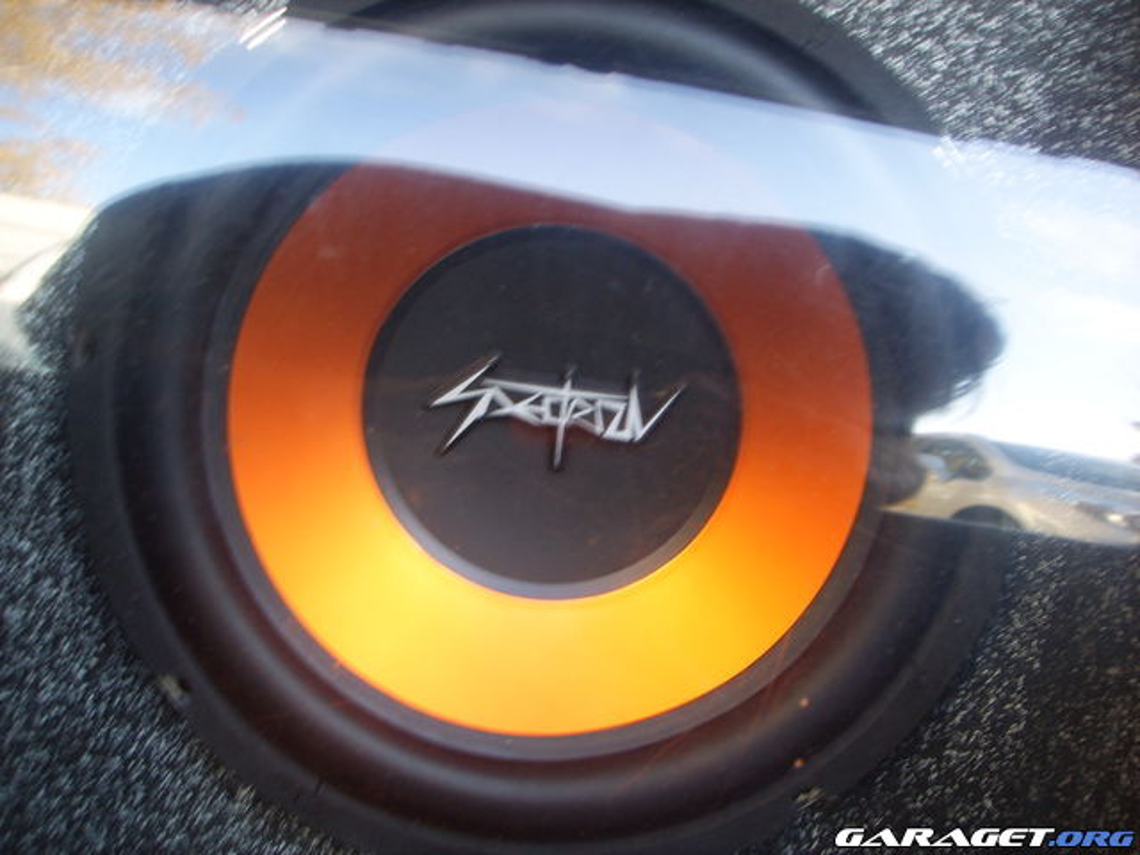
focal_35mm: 39
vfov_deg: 36.8
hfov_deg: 47.9
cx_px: 570
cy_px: 428
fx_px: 1284
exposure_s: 1/15
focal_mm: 6.6
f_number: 3.5
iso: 63
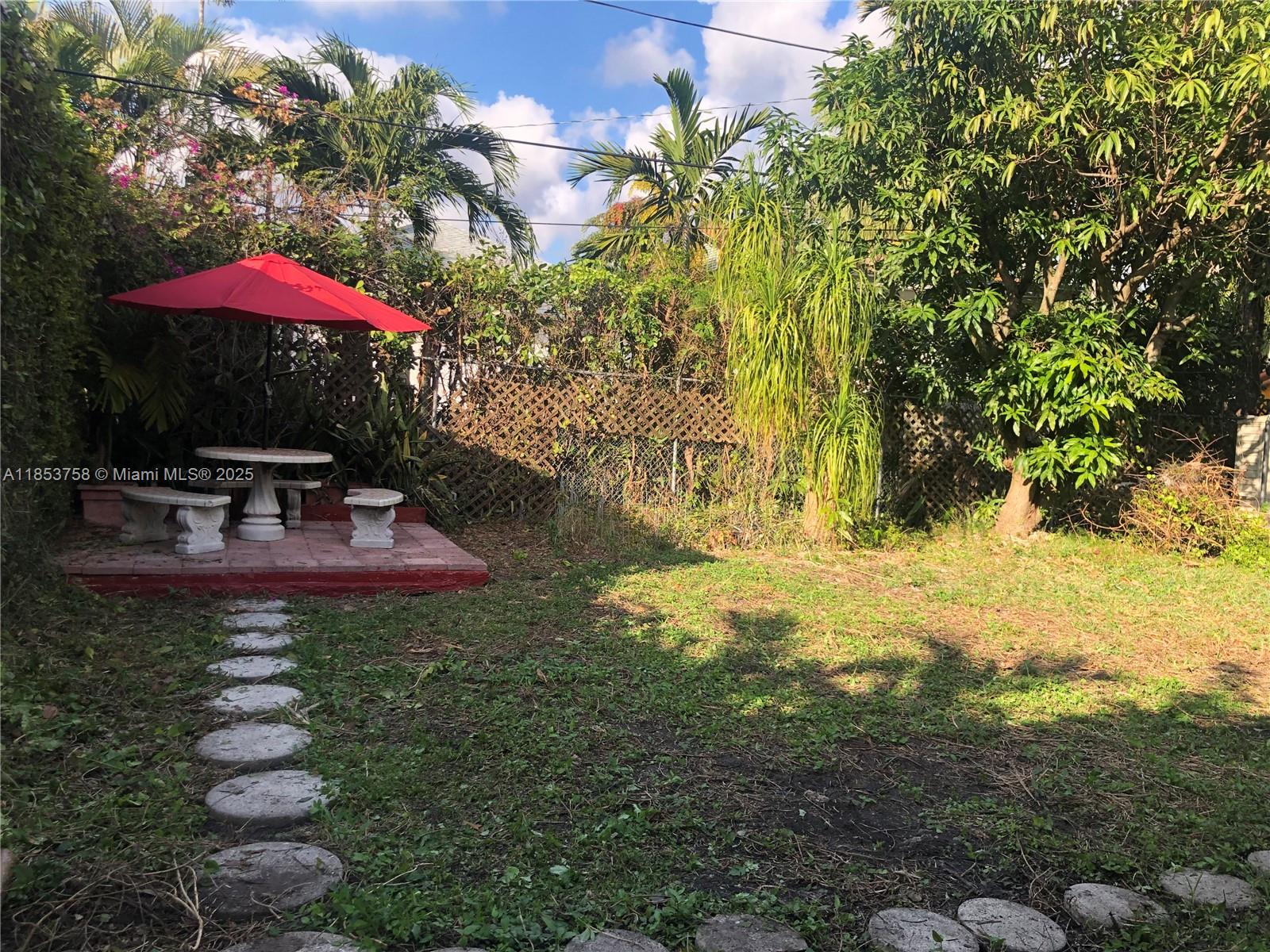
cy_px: 476
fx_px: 1027
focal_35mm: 28
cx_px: 635
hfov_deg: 63.4
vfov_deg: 49.7
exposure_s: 1/615
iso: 20
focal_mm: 4
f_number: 1.8
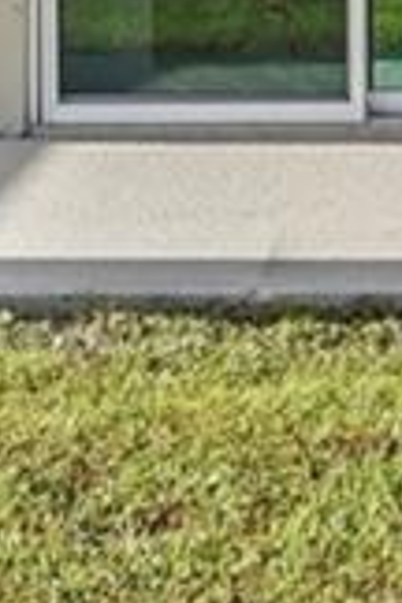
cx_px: 763
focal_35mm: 178
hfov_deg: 7.5
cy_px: -406
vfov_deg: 10.9
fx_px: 2981
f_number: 16
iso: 100
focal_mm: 18
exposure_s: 1/30
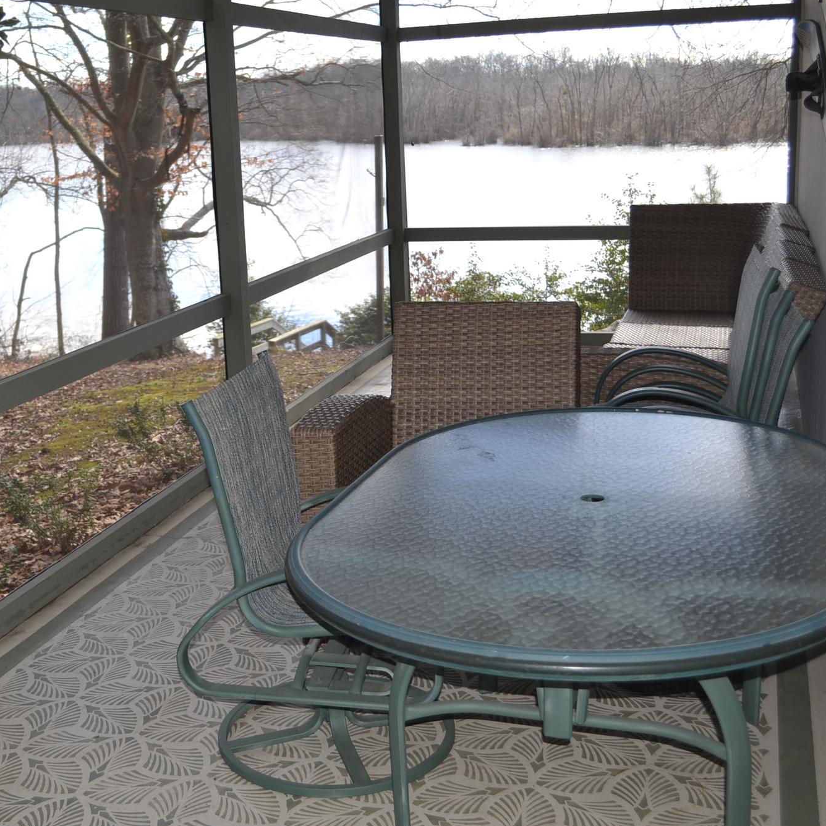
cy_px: 406
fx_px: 1161
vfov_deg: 39.2
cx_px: 305
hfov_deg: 38.9
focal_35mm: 43
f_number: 4
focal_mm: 22
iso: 100
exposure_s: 1/125
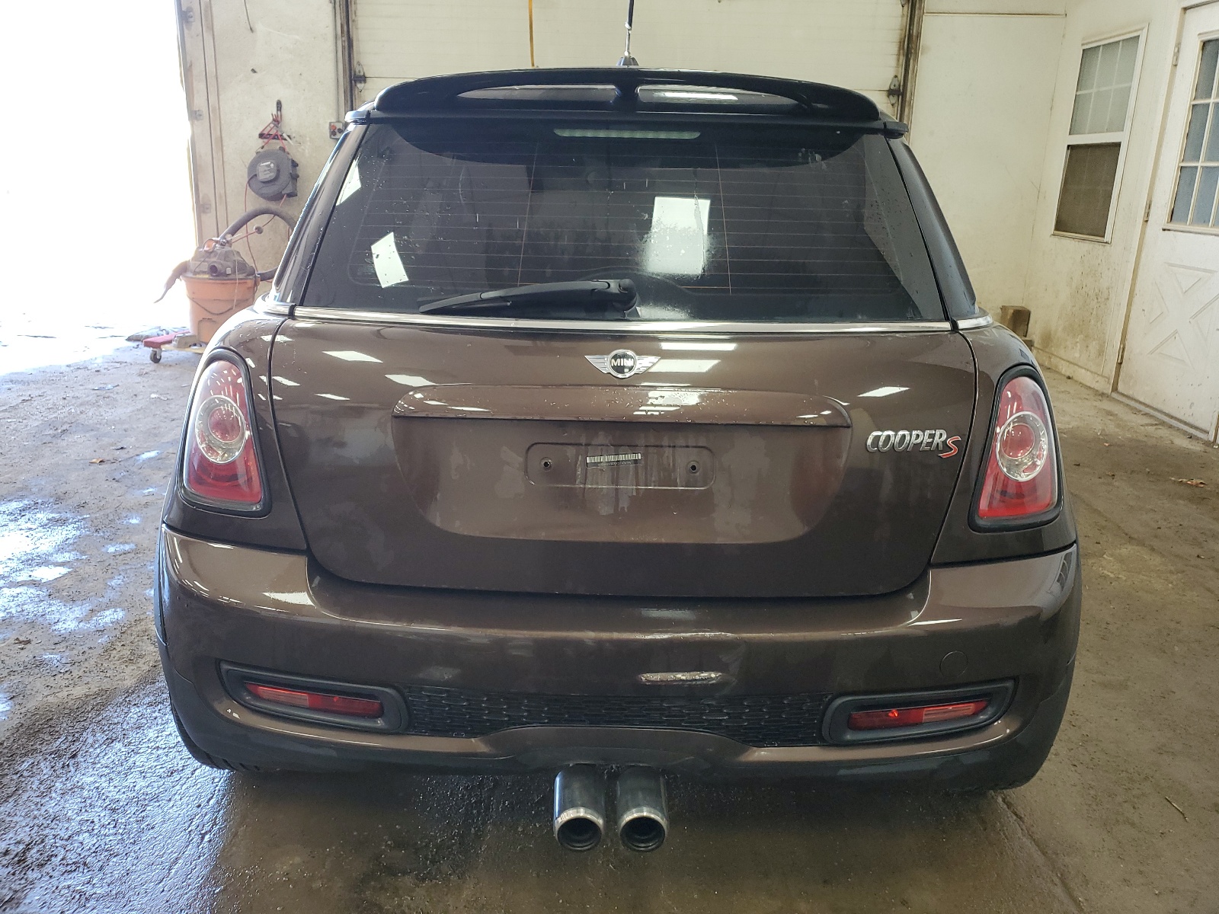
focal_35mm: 26
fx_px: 916
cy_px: 457
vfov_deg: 53.1
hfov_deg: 67.3
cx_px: 610
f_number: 1.5
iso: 93
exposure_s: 1/60.2
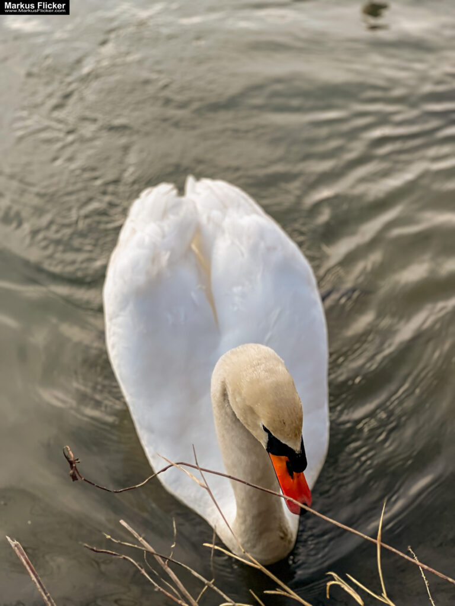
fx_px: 1349
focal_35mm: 77
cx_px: 228
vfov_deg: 25.3
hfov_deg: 19.1
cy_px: 303
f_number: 2.8
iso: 32
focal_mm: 9
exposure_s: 1/120
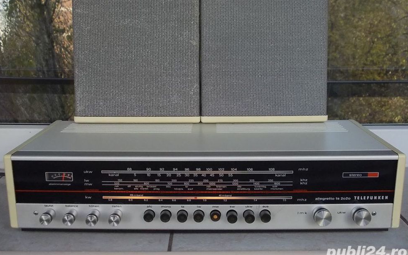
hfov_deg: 48.2
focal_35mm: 41
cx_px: 203
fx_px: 456
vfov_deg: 31.2
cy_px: 108
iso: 200
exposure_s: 1/125
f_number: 3.1
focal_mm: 5.3
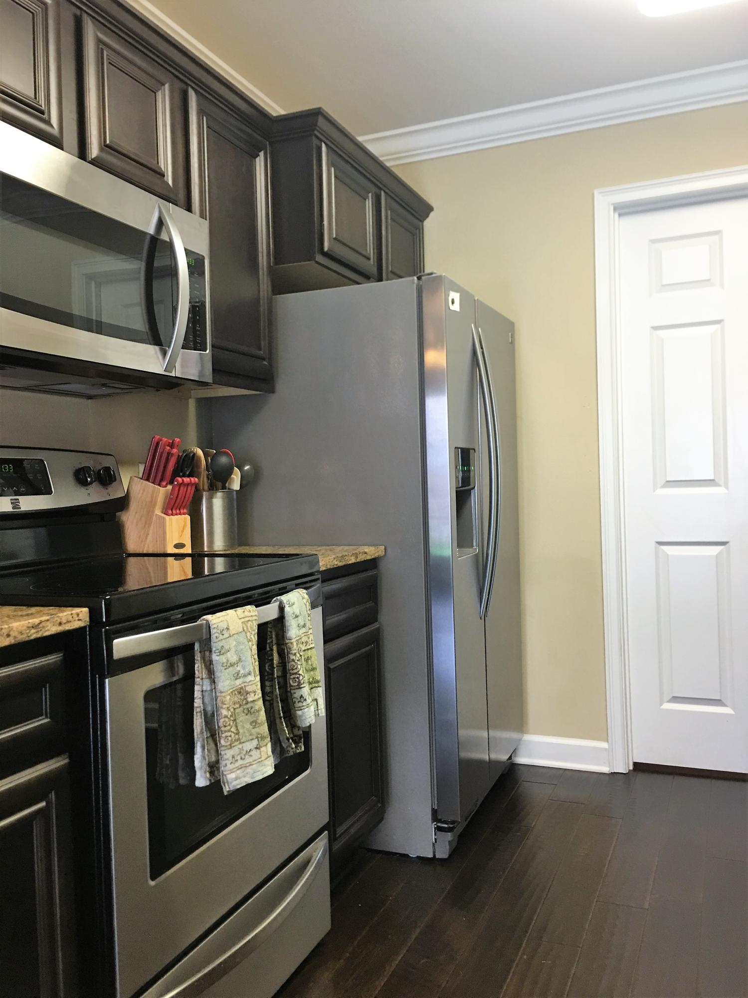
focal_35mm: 29
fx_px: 836
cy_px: 499
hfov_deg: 48.2
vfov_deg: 61.7
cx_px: 374
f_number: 2.2
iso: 40
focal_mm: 4.15
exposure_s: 1/15
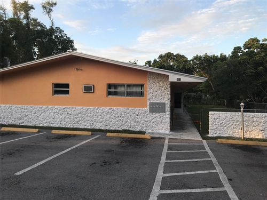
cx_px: 134
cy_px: 100
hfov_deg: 63.4
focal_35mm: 28
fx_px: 216
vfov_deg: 49.7
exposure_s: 1/384
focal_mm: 3.99
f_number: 1.8
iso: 20
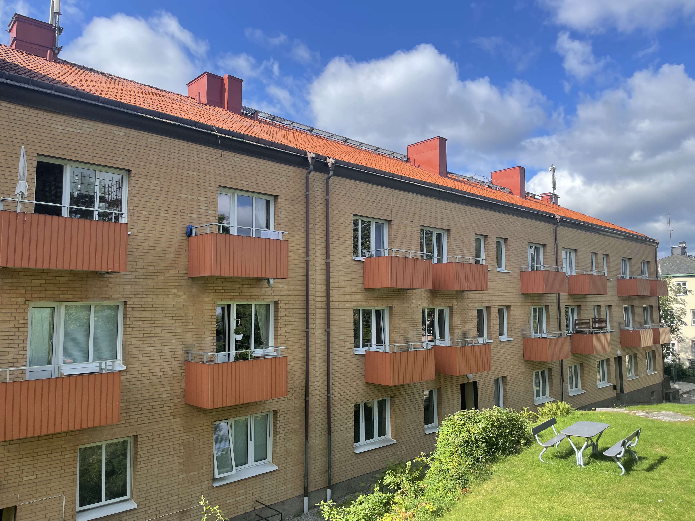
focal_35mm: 26
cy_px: 260
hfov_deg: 67.3
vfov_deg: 53.1
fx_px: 522
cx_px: 348
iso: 32
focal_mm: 4.2
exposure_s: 1/2304
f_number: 1.6
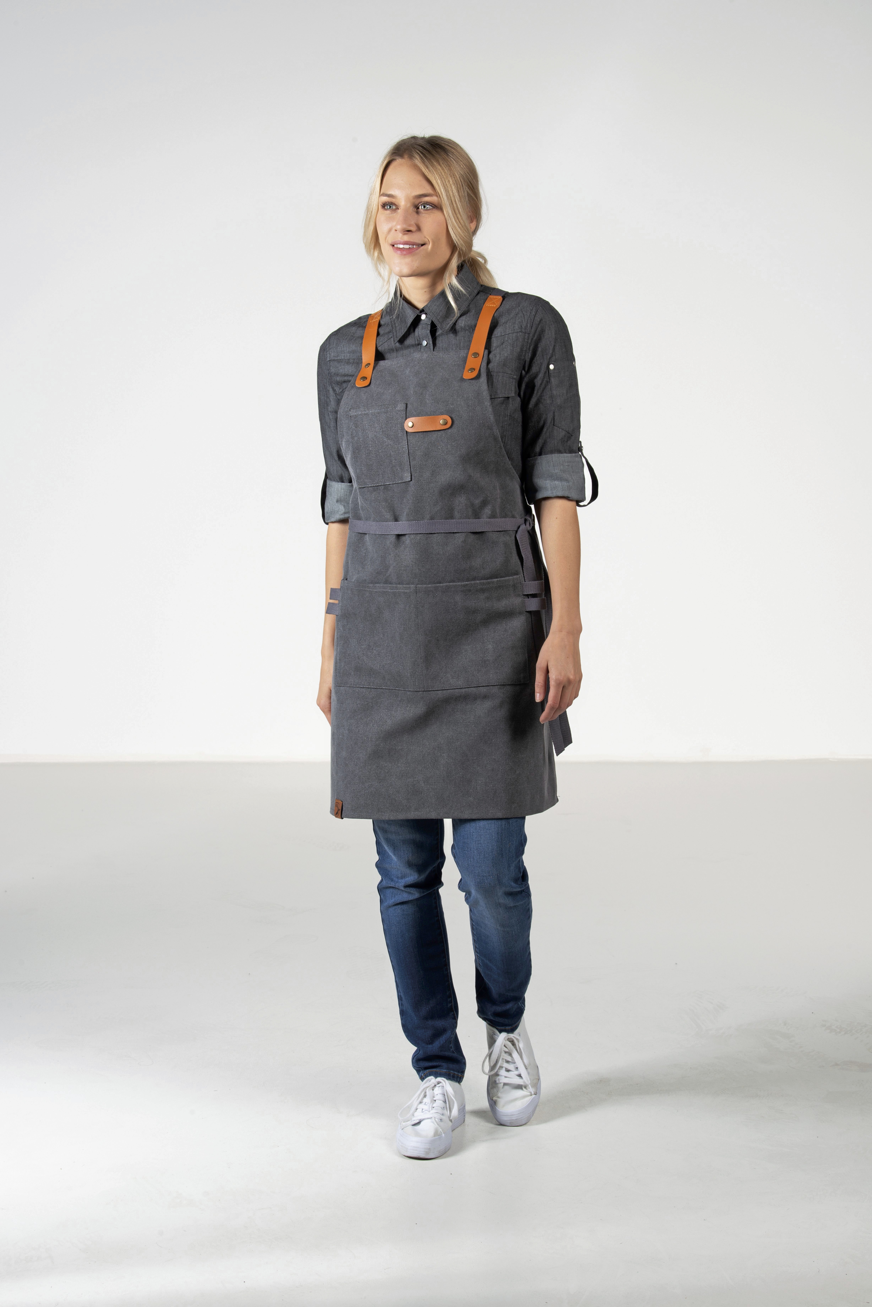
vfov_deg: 27.0
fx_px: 2723
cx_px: 436
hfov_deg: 18.2
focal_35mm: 75
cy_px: 654
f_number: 14
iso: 100
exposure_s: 1/125
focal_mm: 75
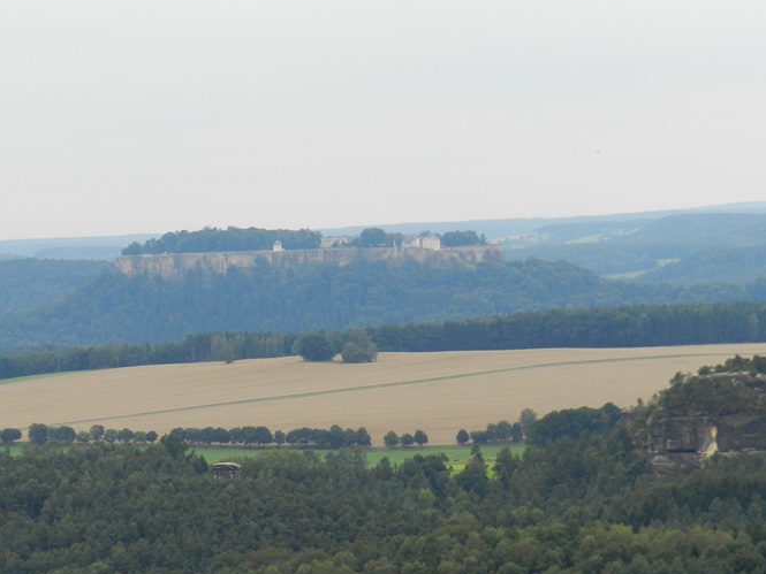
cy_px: 387
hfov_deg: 12.8
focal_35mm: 154
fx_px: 3408
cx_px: 294
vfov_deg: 9.6
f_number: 4.6
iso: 160
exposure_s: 1/320
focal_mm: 17.7
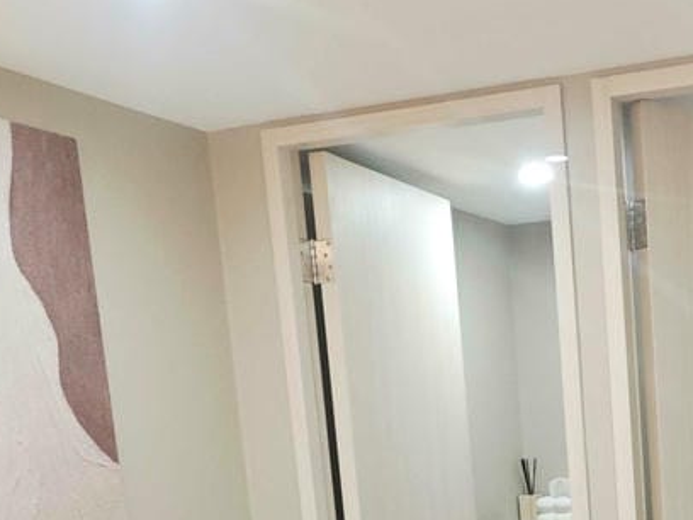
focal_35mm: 50
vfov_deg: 26.8
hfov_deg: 34.7
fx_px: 1001
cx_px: 695
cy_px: 568
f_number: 1.8
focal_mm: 2.03
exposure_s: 1/40
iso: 160
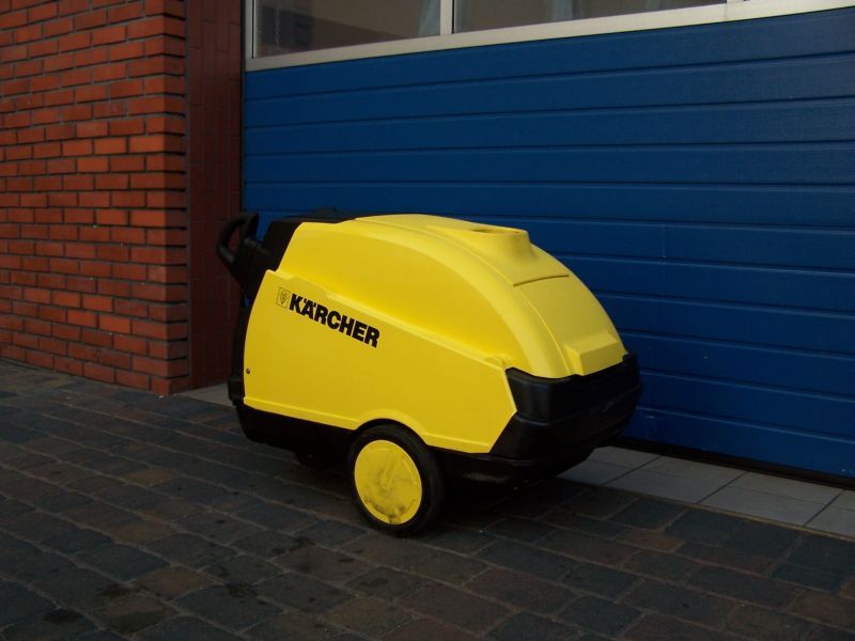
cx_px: 428
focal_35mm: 38
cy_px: 320
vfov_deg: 37.7
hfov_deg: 49.0
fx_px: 939
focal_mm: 6.3
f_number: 2.8
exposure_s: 1/125
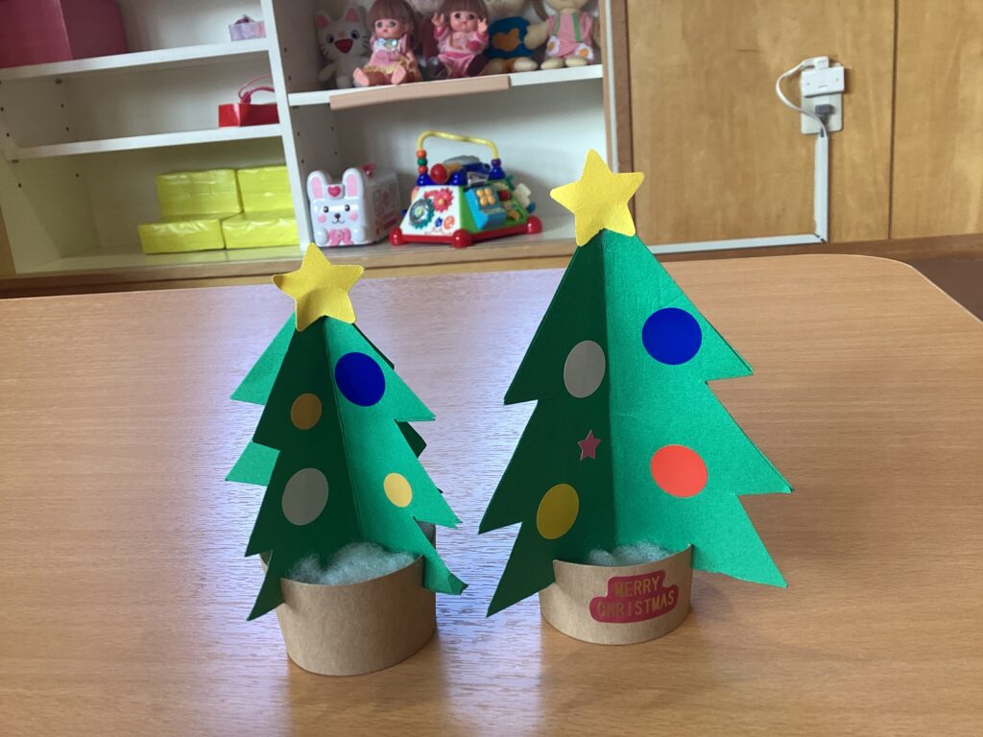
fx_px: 880
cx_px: 492
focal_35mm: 31
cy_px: 368
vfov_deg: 45.4
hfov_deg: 58.4
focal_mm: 3.3
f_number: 2.4
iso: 50
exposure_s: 1/60
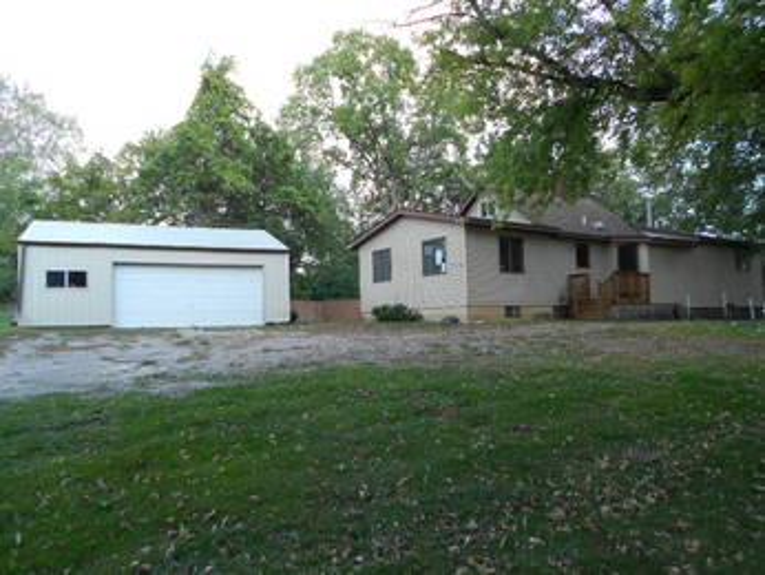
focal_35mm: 26
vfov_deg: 53.1
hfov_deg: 67.3
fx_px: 575
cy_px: 288
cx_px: 382
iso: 80
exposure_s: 1/30
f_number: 3.2
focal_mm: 4.6
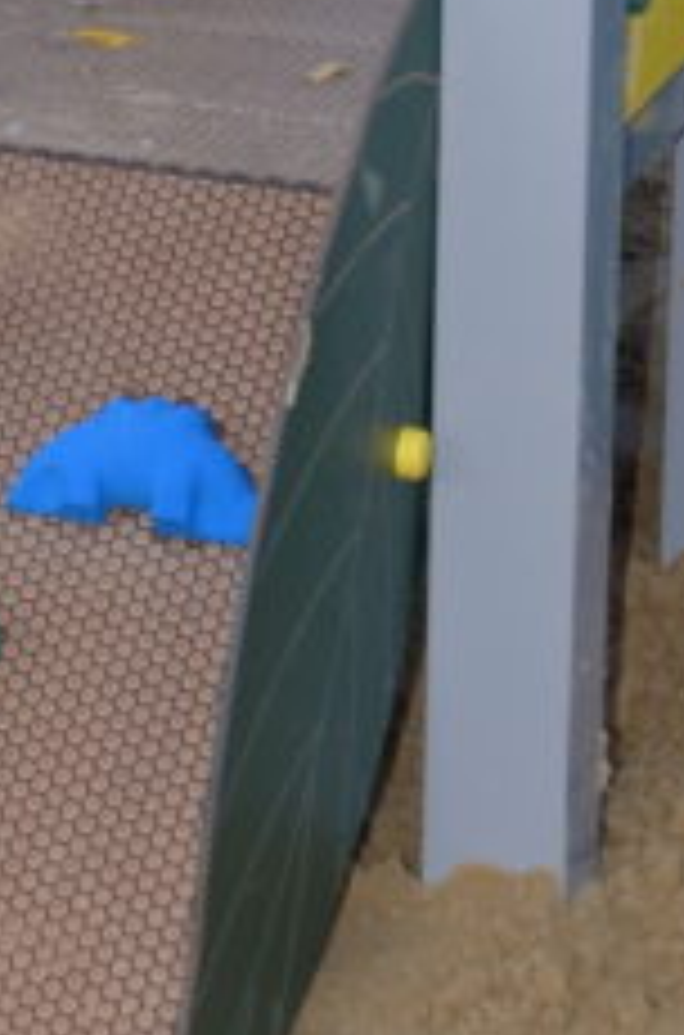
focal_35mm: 136
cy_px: -198
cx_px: 104
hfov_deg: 10.0
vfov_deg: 14.6
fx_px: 3899
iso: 100
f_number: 4.5
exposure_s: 1/200
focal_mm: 18
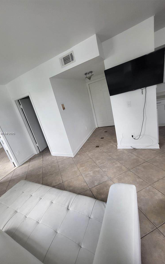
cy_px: 134
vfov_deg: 105.3
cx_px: 74
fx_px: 101
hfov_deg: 78.4
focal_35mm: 14
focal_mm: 1.74
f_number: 2.2
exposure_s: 1/60
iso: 100
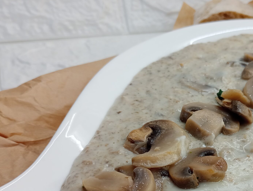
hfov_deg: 35.3
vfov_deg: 27.6
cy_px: 148
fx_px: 381
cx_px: 211
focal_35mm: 52
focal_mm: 4.27
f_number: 1.8
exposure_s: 1/33.3
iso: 387
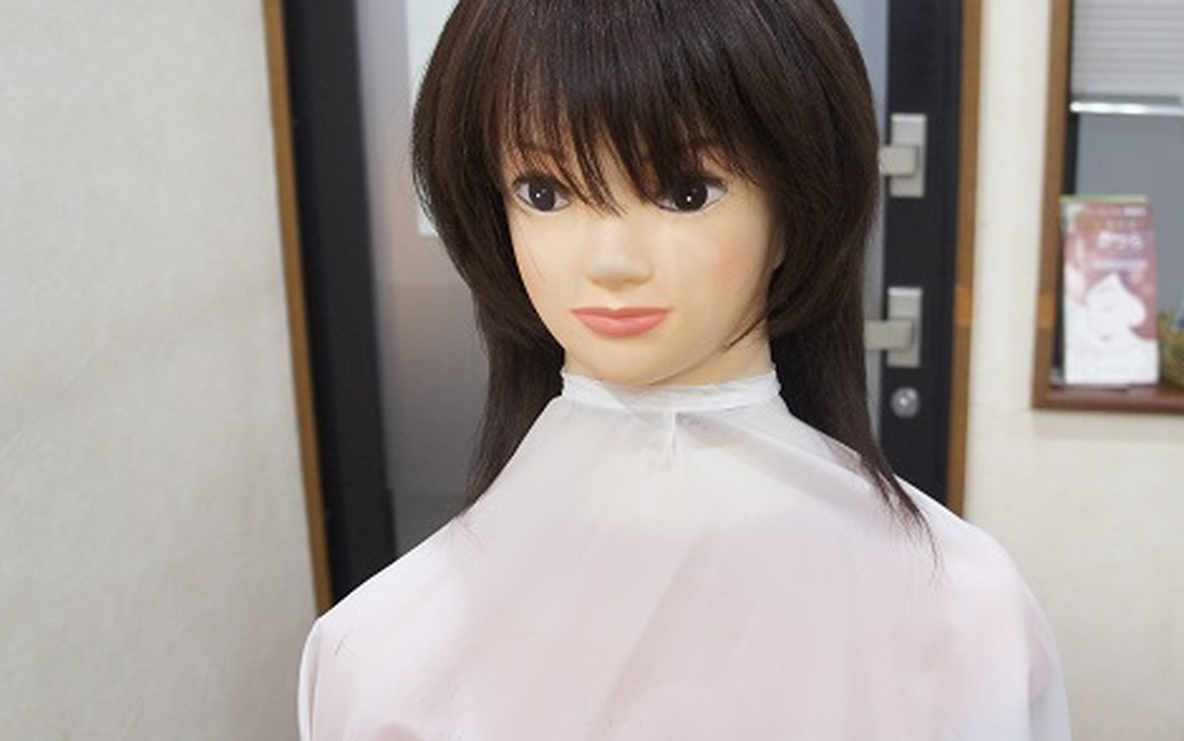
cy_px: 292
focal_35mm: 39
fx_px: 1259
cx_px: 733
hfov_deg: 49.9
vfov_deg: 32.7
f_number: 3.5
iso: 1600
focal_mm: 20
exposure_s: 1/60
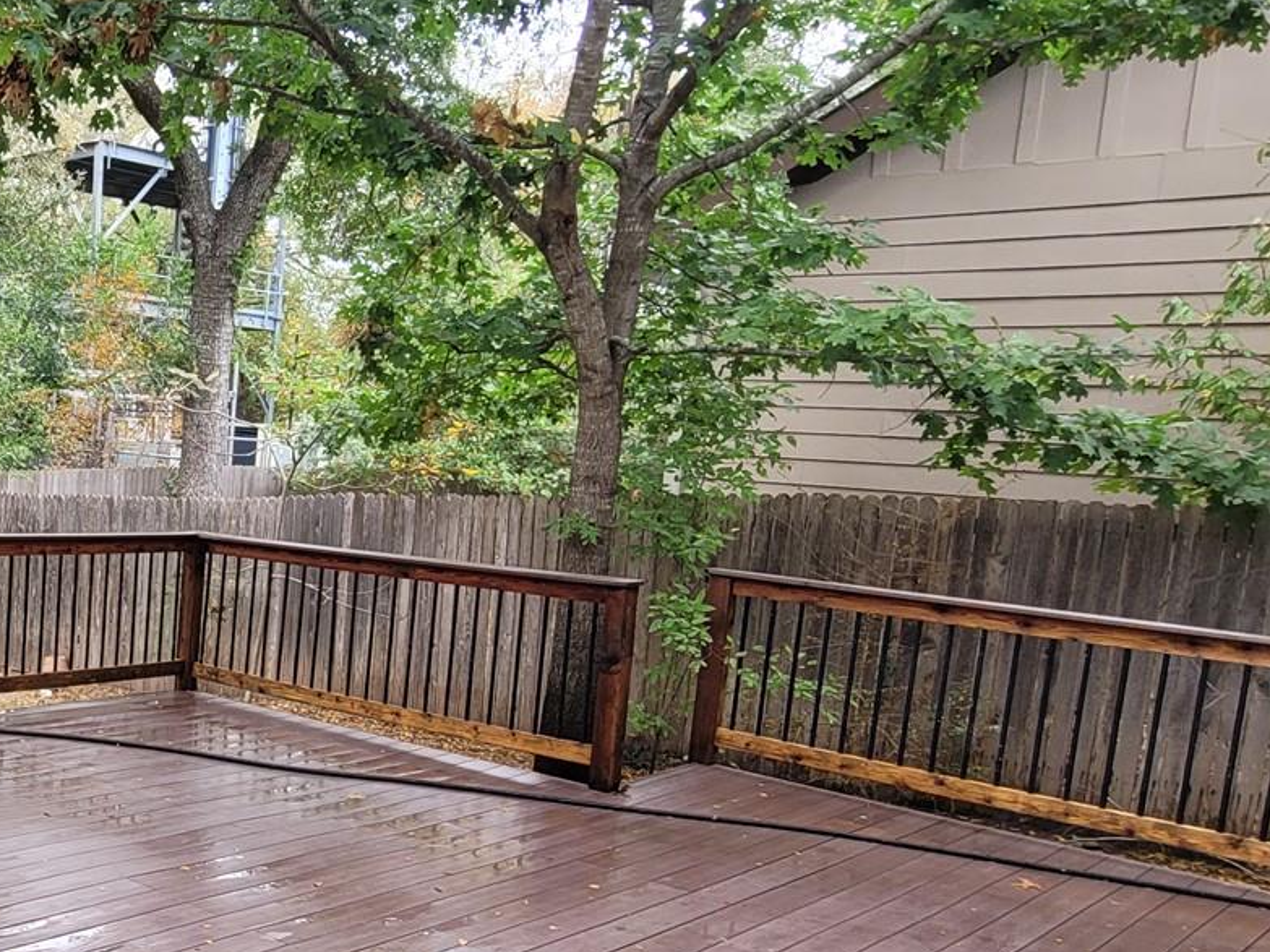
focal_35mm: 34
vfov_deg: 41.6
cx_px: -78
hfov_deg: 43.6
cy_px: 558
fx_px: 1247
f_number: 2.2
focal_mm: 2.2
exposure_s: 1/142
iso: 50
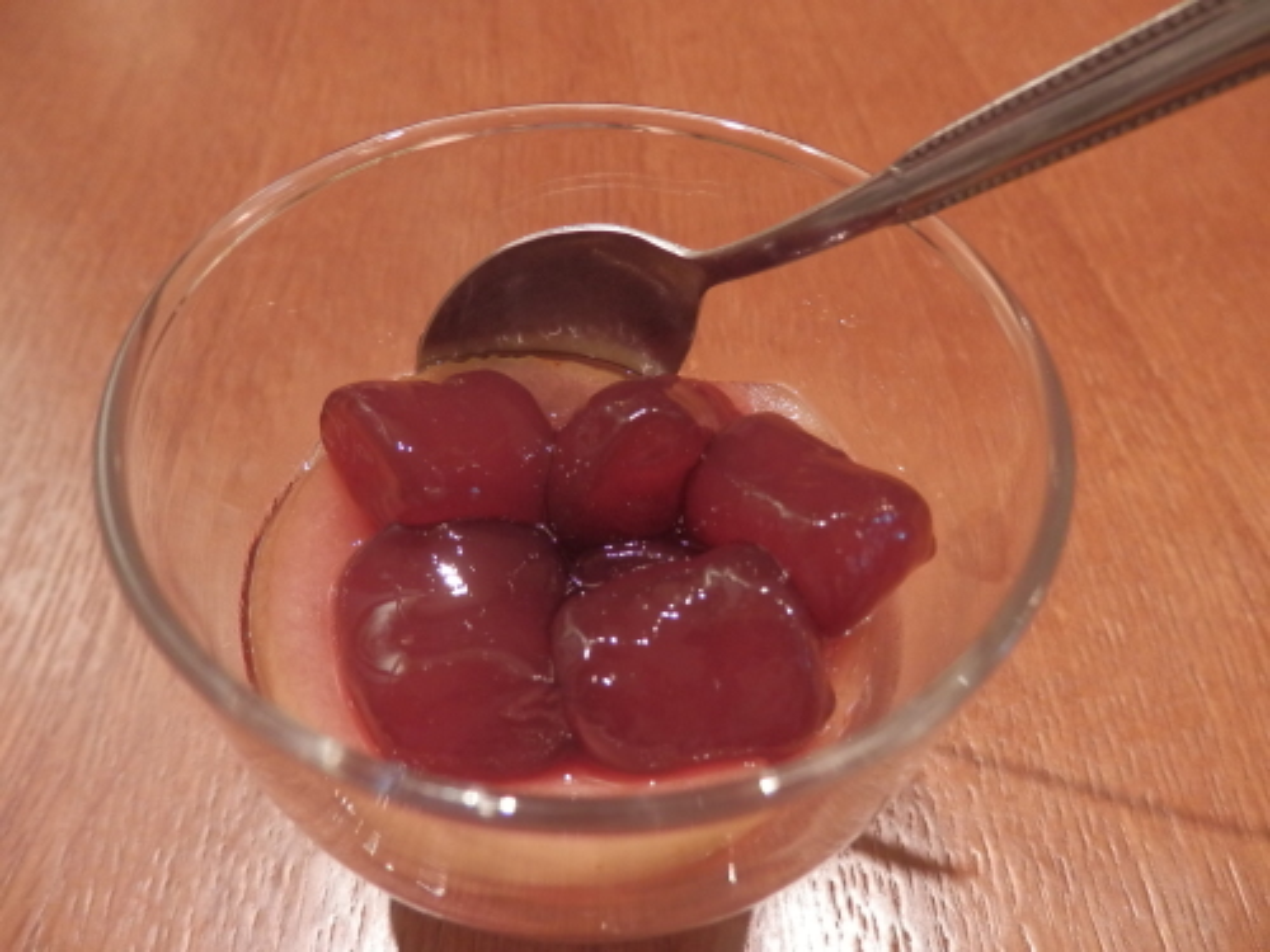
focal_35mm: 25
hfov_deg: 69.4
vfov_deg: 54.9
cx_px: 635
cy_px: 476
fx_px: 917
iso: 400
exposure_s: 1/25
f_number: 3
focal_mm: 4.5
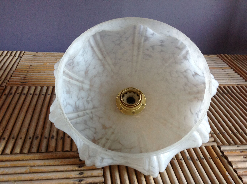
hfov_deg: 52.7
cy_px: 92
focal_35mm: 35
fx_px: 249
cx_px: 124
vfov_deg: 40.6
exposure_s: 1/15
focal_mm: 4.28
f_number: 2.4
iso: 160
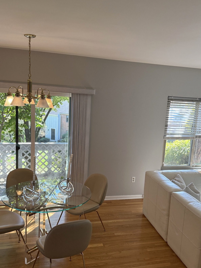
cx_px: 117
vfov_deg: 52.6
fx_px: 271
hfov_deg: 40.6
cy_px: 143
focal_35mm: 35
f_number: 1.78
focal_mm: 6.76
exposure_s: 1/170
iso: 160
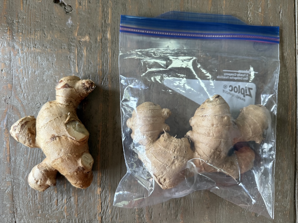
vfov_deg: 56.8
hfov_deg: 71.6
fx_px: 207
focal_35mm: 24
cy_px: 112
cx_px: 149
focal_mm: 6.76
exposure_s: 1/60
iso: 200
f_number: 1.78
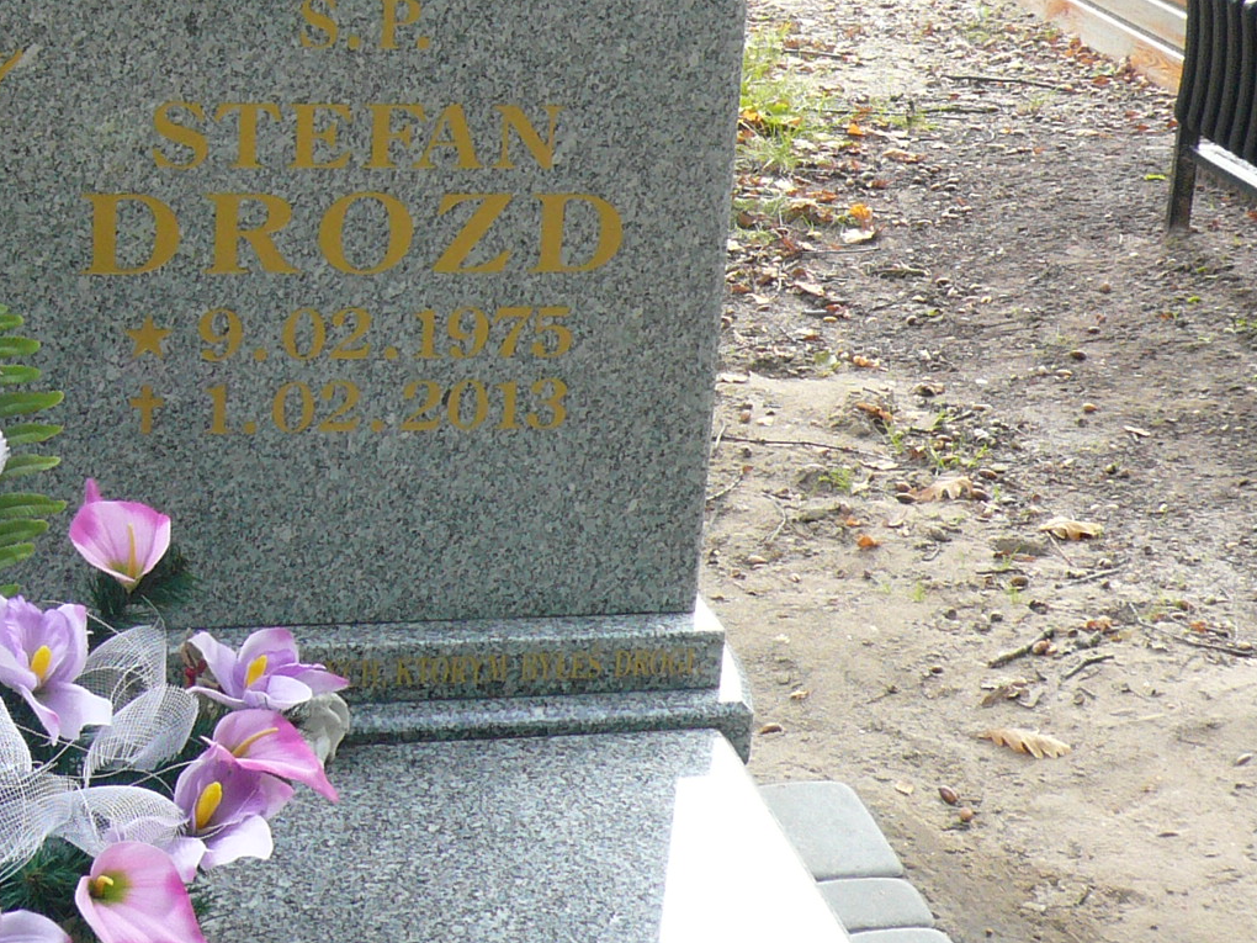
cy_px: 293
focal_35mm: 69
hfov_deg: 28.0
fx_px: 2506
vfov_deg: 21.2
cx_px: 409
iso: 100
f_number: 2.8
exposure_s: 1/125
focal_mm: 4.7
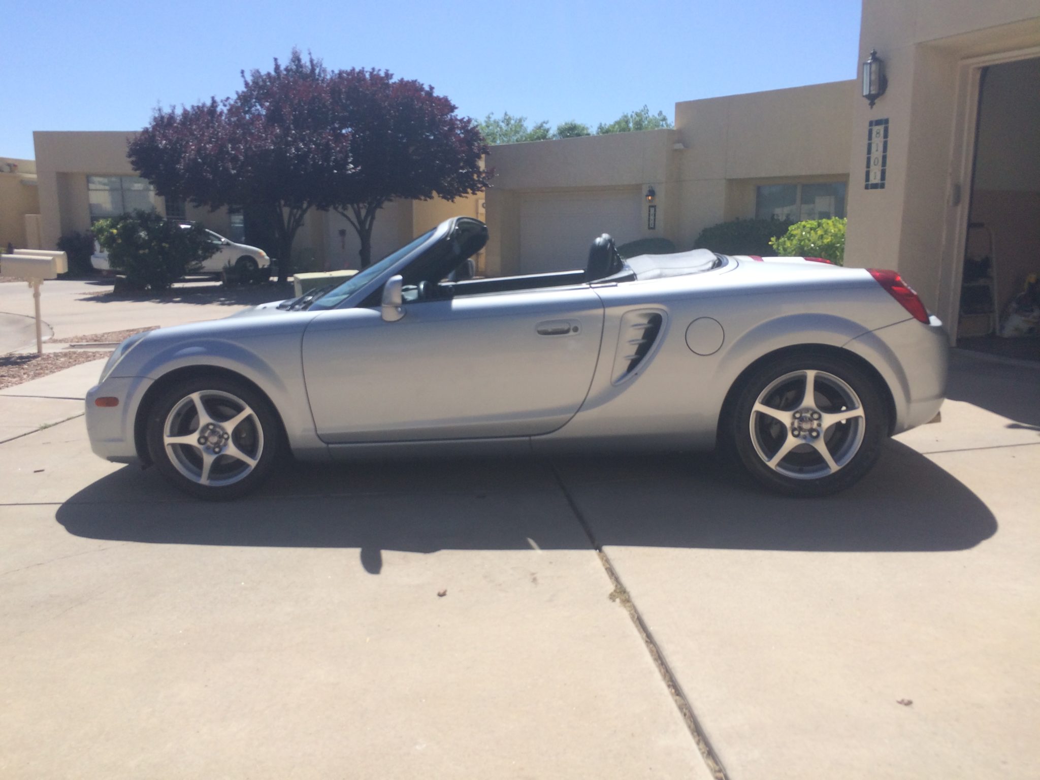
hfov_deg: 61.7
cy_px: 390
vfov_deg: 48.2
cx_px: 520
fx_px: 871
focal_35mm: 29
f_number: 2.2
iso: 32
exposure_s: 1/2415
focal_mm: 4.15
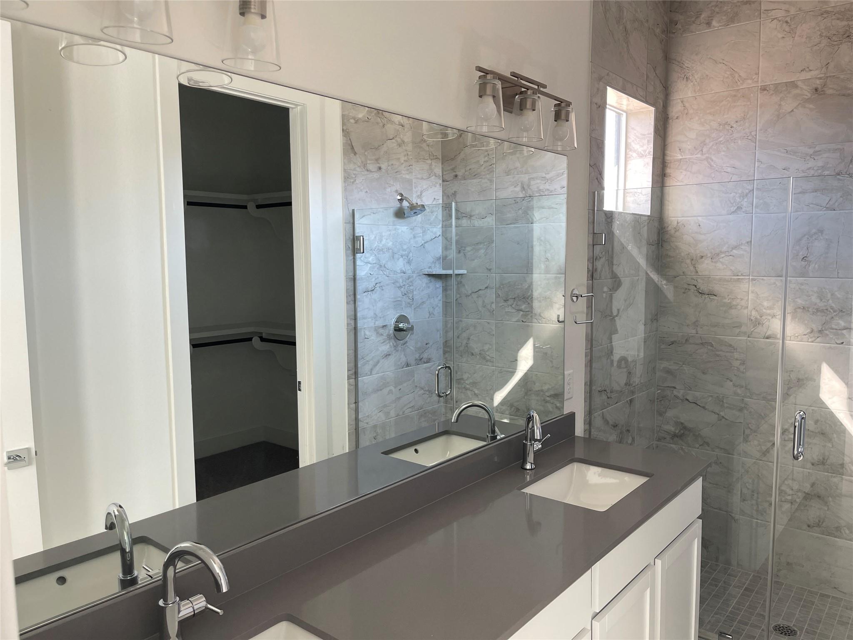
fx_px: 641
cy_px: 320
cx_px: 426
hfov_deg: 67.3
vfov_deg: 53.1
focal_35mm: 26
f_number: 1.6
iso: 125
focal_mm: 5.1
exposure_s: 1/119
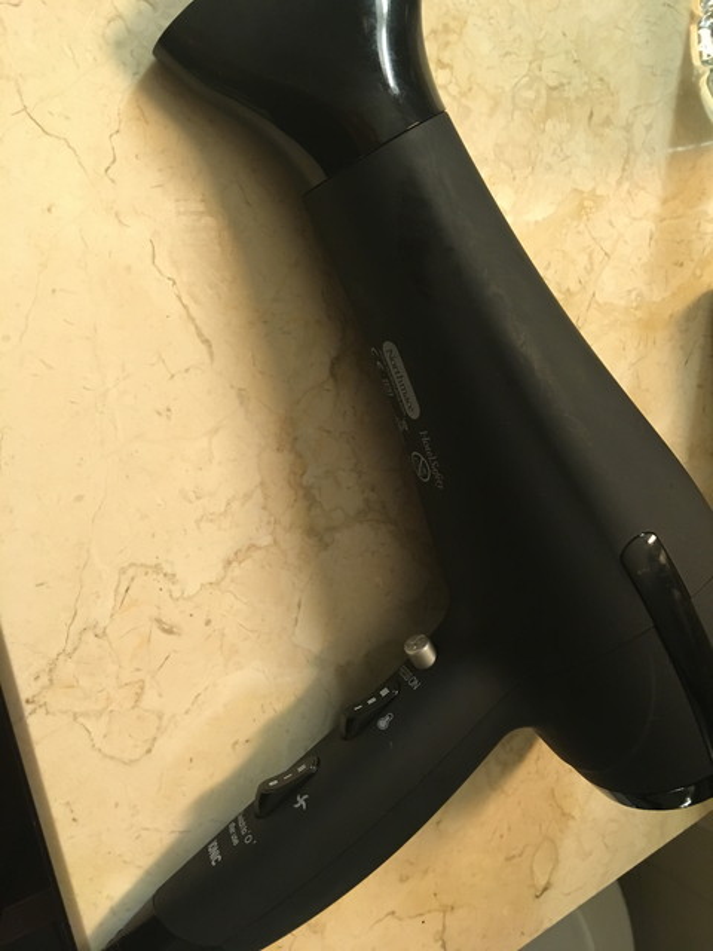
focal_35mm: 29
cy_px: 476
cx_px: 356
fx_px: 796
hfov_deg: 48.2
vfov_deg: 61.7
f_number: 2.2
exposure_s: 1/20
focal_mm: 4.15
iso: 200
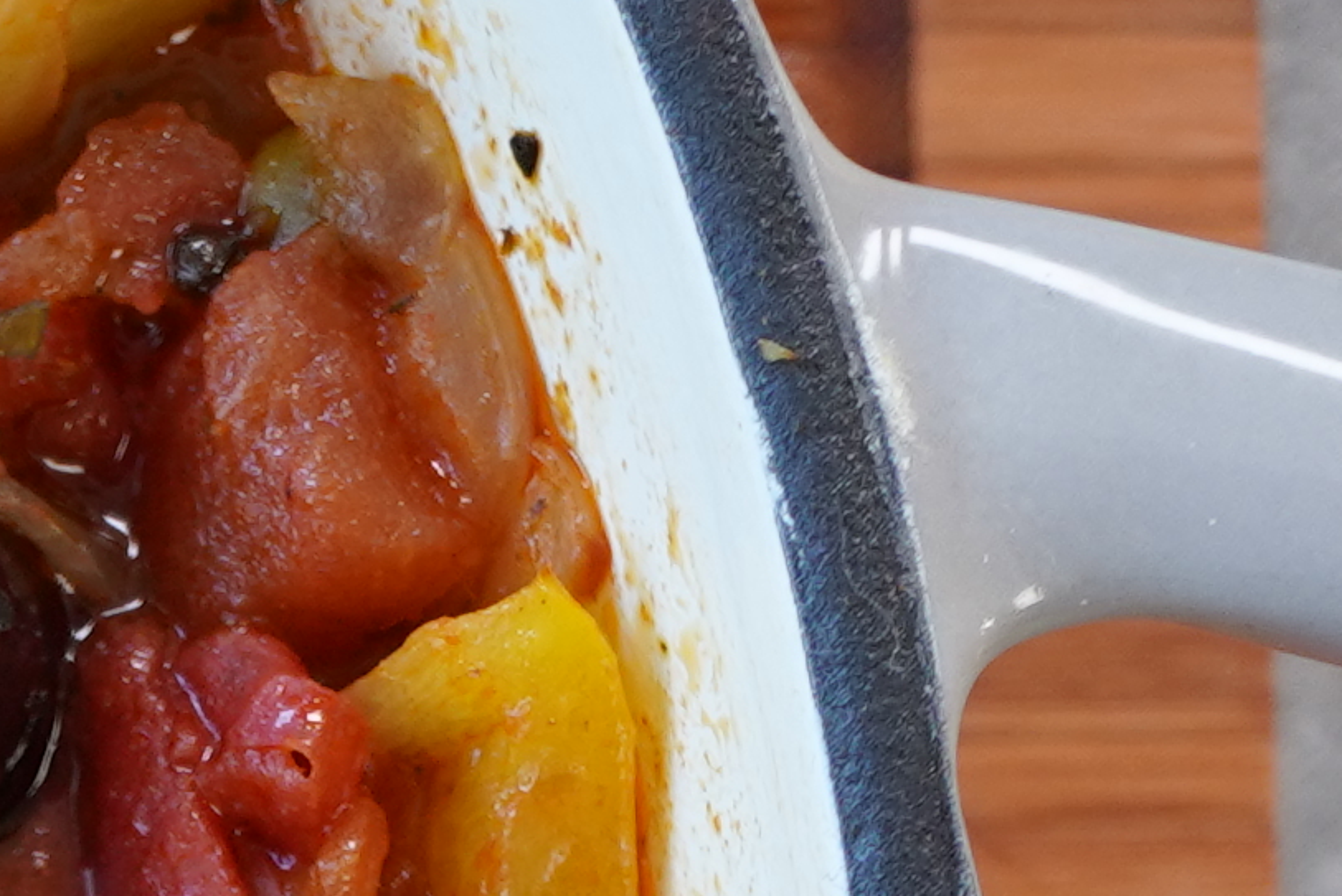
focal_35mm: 286
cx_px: -649
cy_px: 2366
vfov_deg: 4.7
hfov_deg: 7.1
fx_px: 10667
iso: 250
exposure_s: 1/80
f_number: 3.5
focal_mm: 30
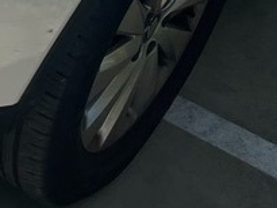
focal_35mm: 162
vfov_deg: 8.0
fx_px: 1297
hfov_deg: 12.1
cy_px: -393
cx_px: 45
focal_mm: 5.1
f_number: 1.6
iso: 50
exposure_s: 1/6494
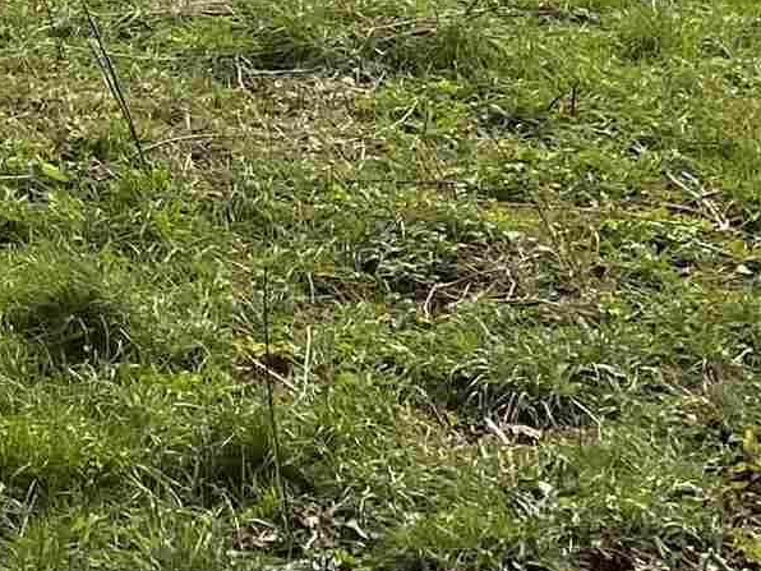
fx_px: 2946
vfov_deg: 9.7
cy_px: -821
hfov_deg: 14.5
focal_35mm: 134
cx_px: 8
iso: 50
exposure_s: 1/1355
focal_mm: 5.1
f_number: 1.6
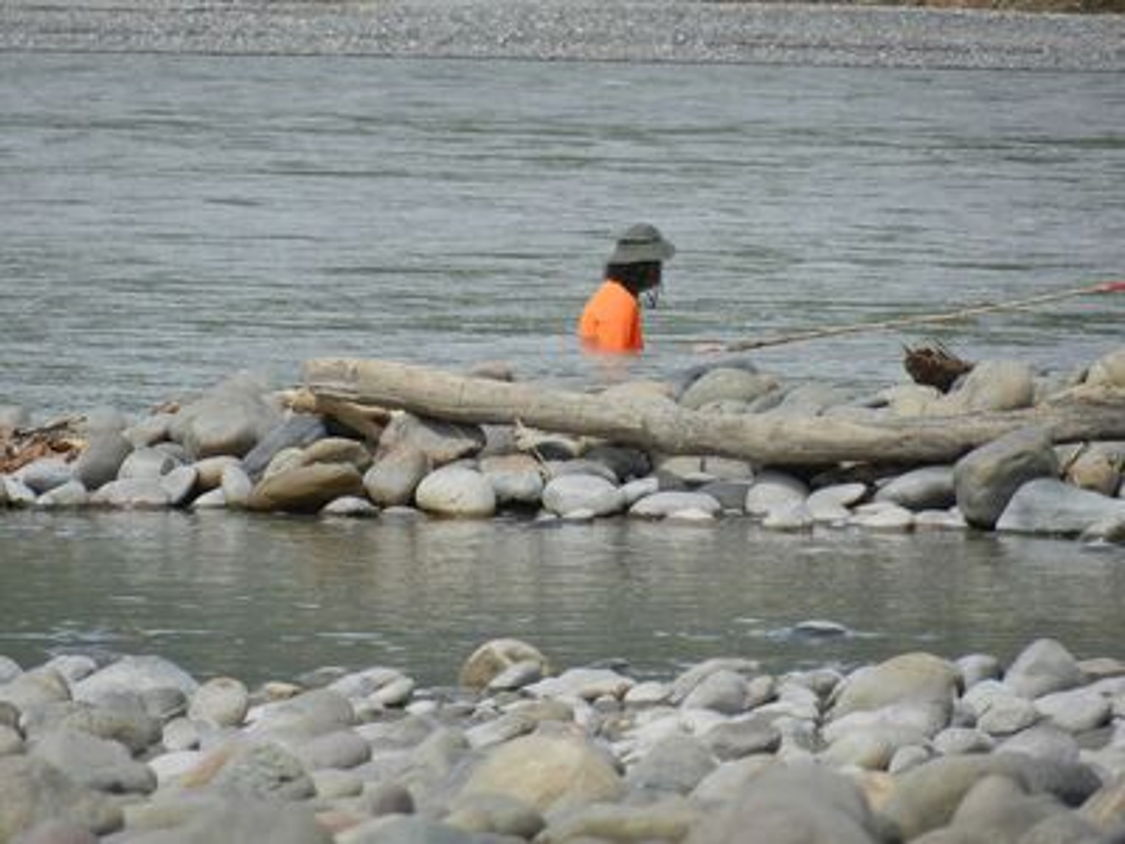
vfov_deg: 3.3
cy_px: 422
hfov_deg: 4.4
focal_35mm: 450
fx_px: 14625
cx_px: 562
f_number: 5.9
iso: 160
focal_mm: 81
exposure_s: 1/640
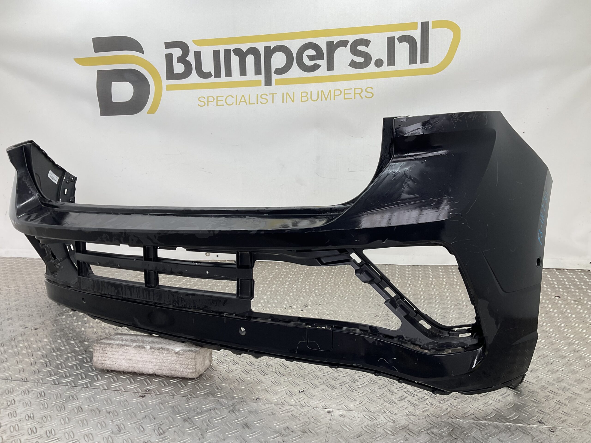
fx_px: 495
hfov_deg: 61.7
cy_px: 222
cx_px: 296
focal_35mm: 29
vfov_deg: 48.2
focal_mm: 3
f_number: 1.8
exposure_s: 1/120
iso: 20
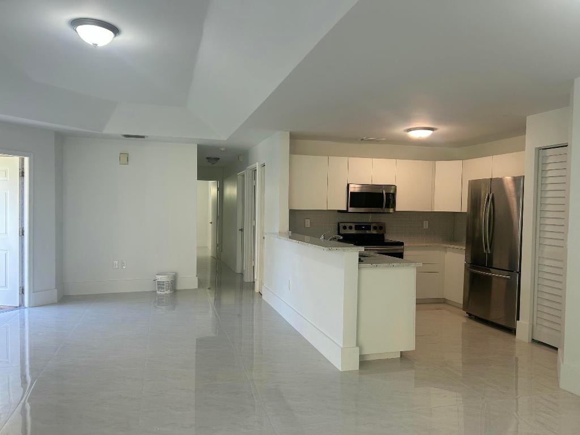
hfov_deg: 67.3
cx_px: 290
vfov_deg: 53.1
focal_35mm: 26
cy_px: 218
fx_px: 436
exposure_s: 1/120
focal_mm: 5.7
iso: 64
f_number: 1.5
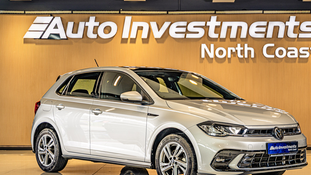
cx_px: 175
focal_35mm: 76
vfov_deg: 15.9
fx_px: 627
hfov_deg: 27.8
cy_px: 95
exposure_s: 1/100
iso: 100
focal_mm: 61
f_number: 2.8
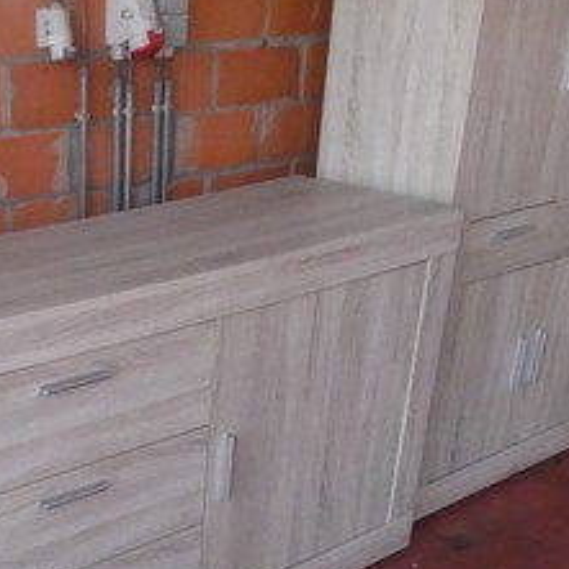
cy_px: 523
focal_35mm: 58
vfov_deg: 28.3
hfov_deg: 28.2
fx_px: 1079
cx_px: 40
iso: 800
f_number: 8
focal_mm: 3.6
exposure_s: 1/60
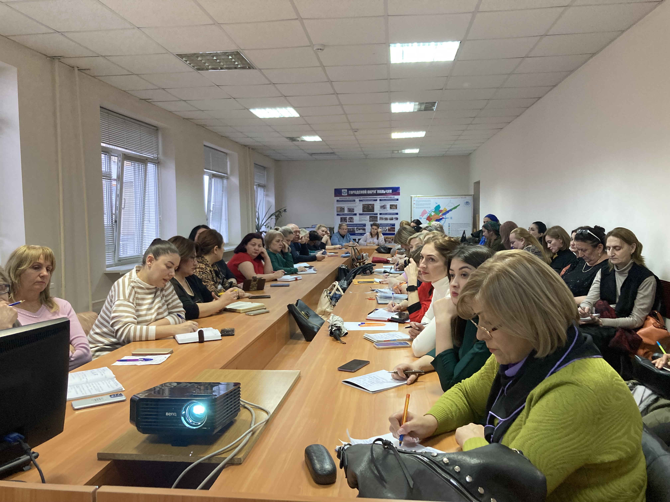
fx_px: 542
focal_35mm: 28
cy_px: 251
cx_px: 335
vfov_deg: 49.7
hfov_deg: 63.4
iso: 200
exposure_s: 1/50
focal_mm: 3.99
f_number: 1.8
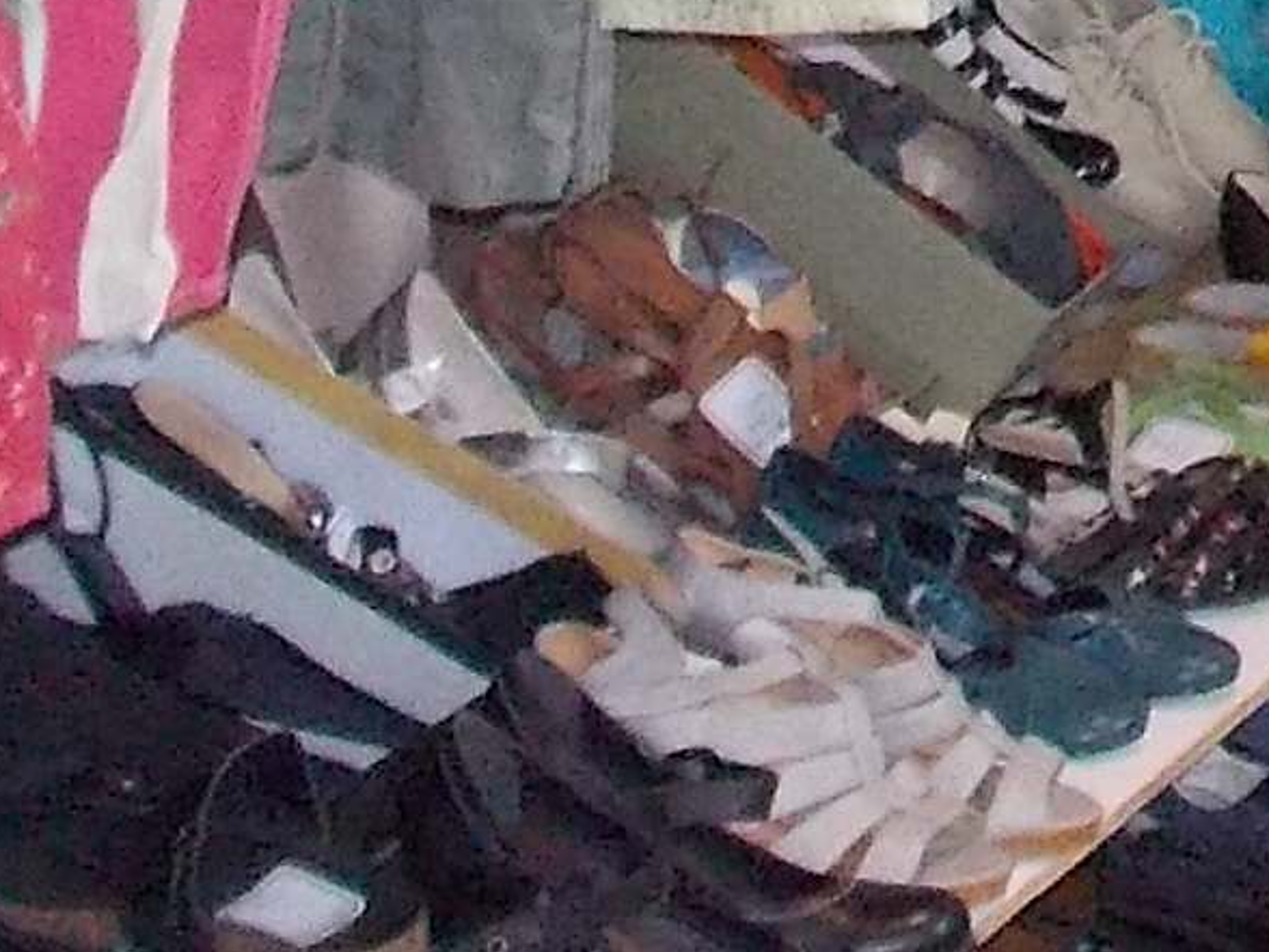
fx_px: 6599
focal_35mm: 180
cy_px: -1379
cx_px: 2404
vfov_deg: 7.7
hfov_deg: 10.3
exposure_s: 1/25
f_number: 3.3
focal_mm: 4.1
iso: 320
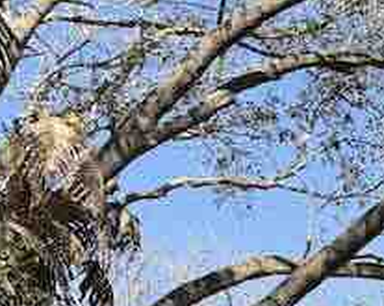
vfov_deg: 10.3
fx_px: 1543
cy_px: 655
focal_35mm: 136
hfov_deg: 12.3
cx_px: 796
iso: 100
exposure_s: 1/1139
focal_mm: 6.76
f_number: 1.78
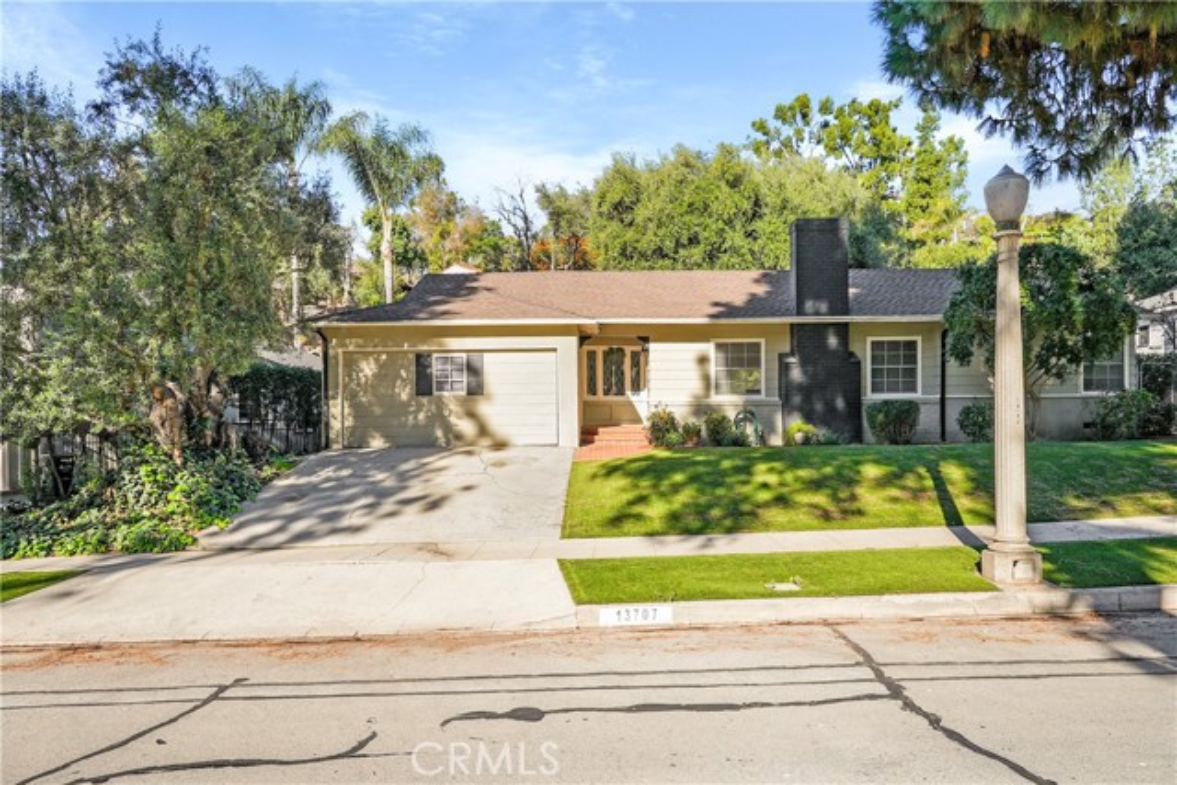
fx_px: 703
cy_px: 392
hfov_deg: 79.9
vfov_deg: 58.4
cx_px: 588
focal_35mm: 22
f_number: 8
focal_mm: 21.5
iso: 100
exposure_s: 1/125
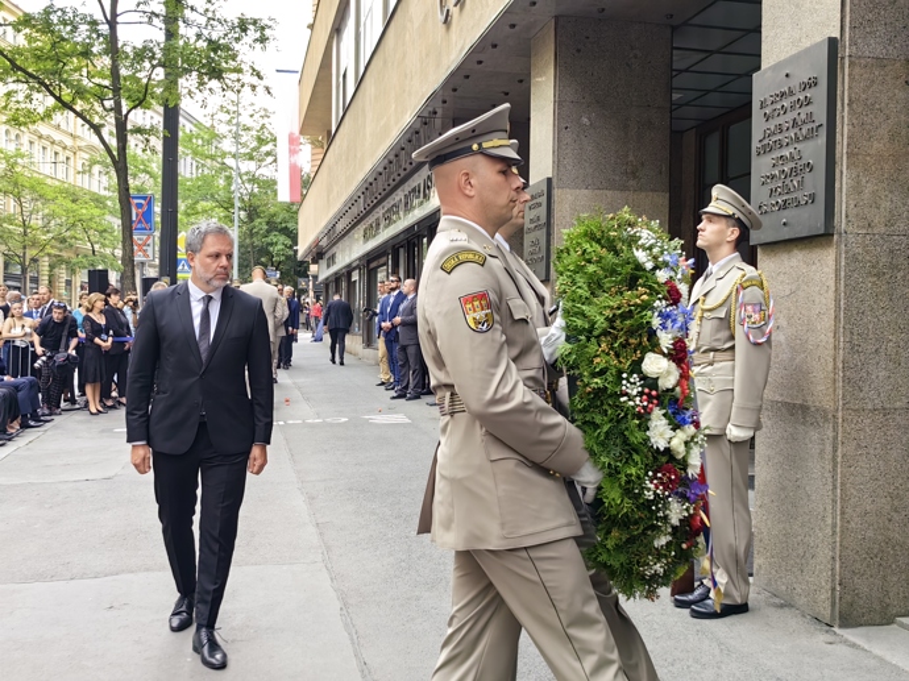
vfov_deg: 39.6
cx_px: 454
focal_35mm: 36
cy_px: 340
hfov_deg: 51.4
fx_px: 945
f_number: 2
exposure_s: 1/544
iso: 50
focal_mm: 5.75
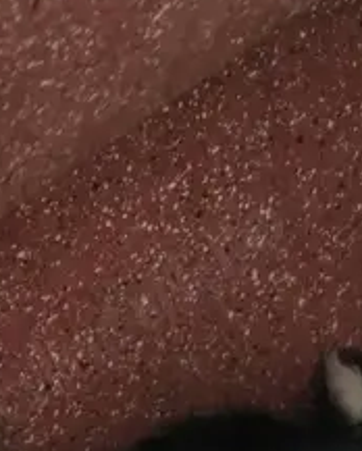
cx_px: -123
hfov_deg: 9.7
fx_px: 2086
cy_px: 490
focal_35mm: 156
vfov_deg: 12.2
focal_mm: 4.75
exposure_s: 1/286
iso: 100
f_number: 1.8
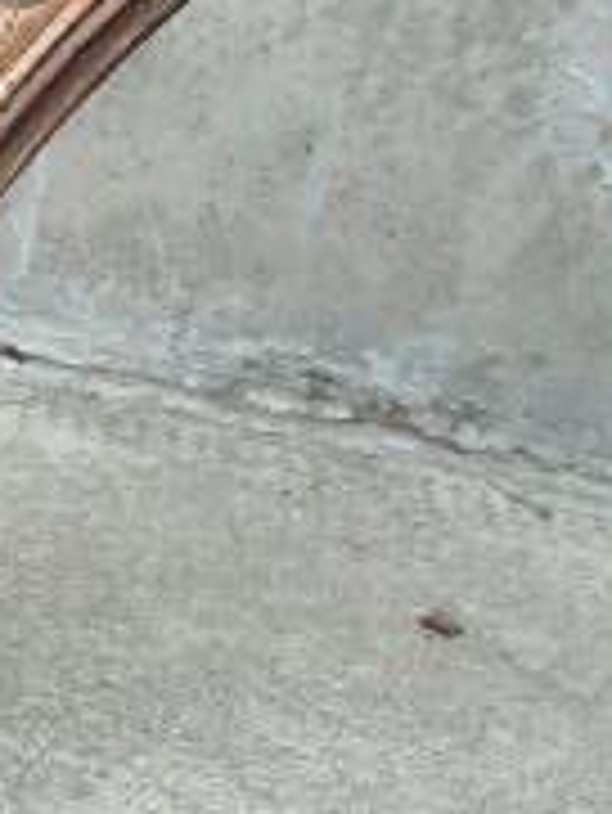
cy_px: 1102
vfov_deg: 18.3
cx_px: 18
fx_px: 2331
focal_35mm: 99
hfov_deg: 14.7
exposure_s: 1/125
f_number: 3.2
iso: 100
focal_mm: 4.6
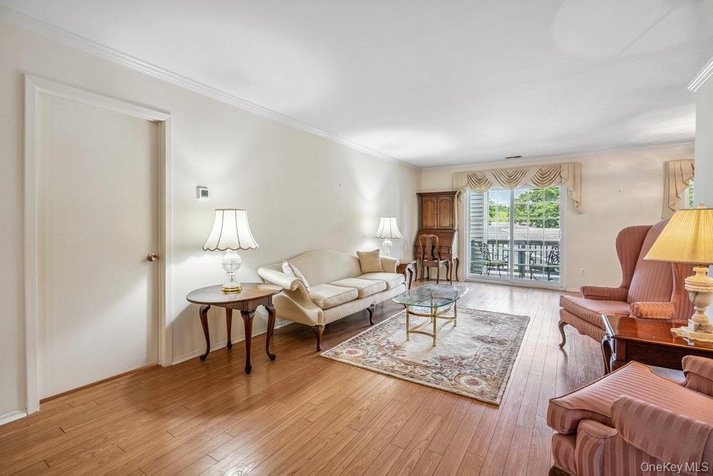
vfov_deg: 73.8
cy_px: 238
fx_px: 317
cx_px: 356
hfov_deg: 96.7
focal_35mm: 16
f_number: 5.6
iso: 640
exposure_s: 1/80
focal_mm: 16
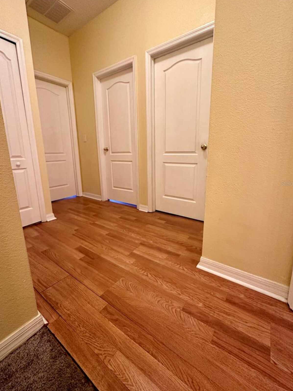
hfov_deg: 81.8
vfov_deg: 98.0
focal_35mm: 15
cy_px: 183
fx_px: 169
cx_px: 149
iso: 400
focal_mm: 2.22
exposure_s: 1/60
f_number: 2.2
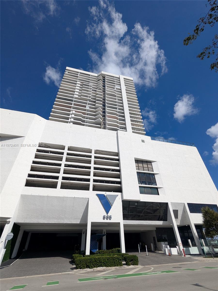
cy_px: 146
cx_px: 109
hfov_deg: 78.1
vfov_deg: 94.5
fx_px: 134
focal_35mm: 16
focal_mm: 2.35
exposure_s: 1/3571
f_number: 2.2
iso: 58
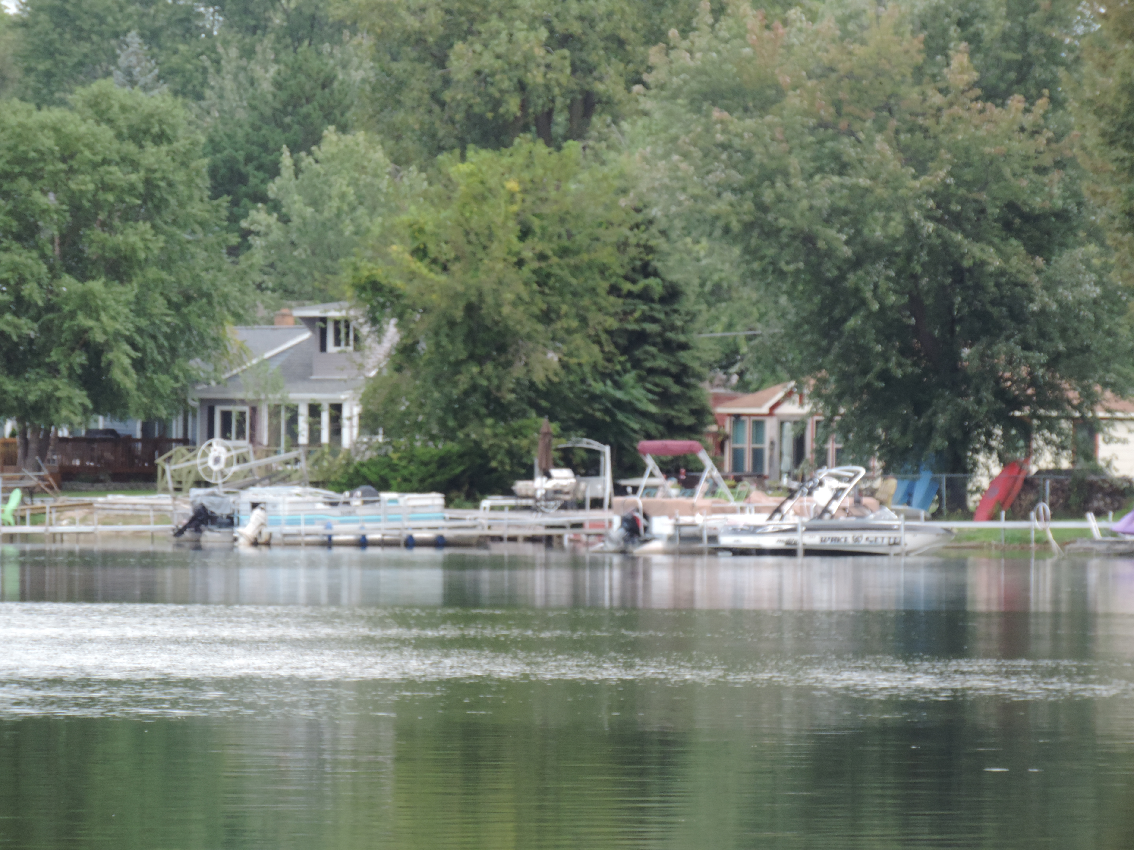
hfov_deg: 5.0
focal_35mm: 400
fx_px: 13104
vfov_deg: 3.7
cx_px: 567
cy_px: 425
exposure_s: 1/250
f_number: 4.8
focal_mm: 71.3
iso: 220
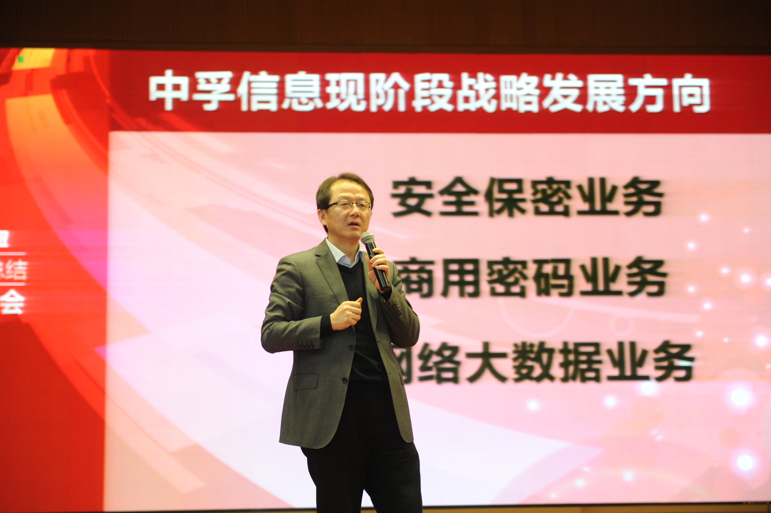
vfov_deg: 19.4
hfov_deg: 28.9
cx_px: 386
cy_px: 256
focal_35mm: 70
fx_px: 1498
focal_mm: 70
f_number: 3.2
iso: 1000
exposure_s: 1/100
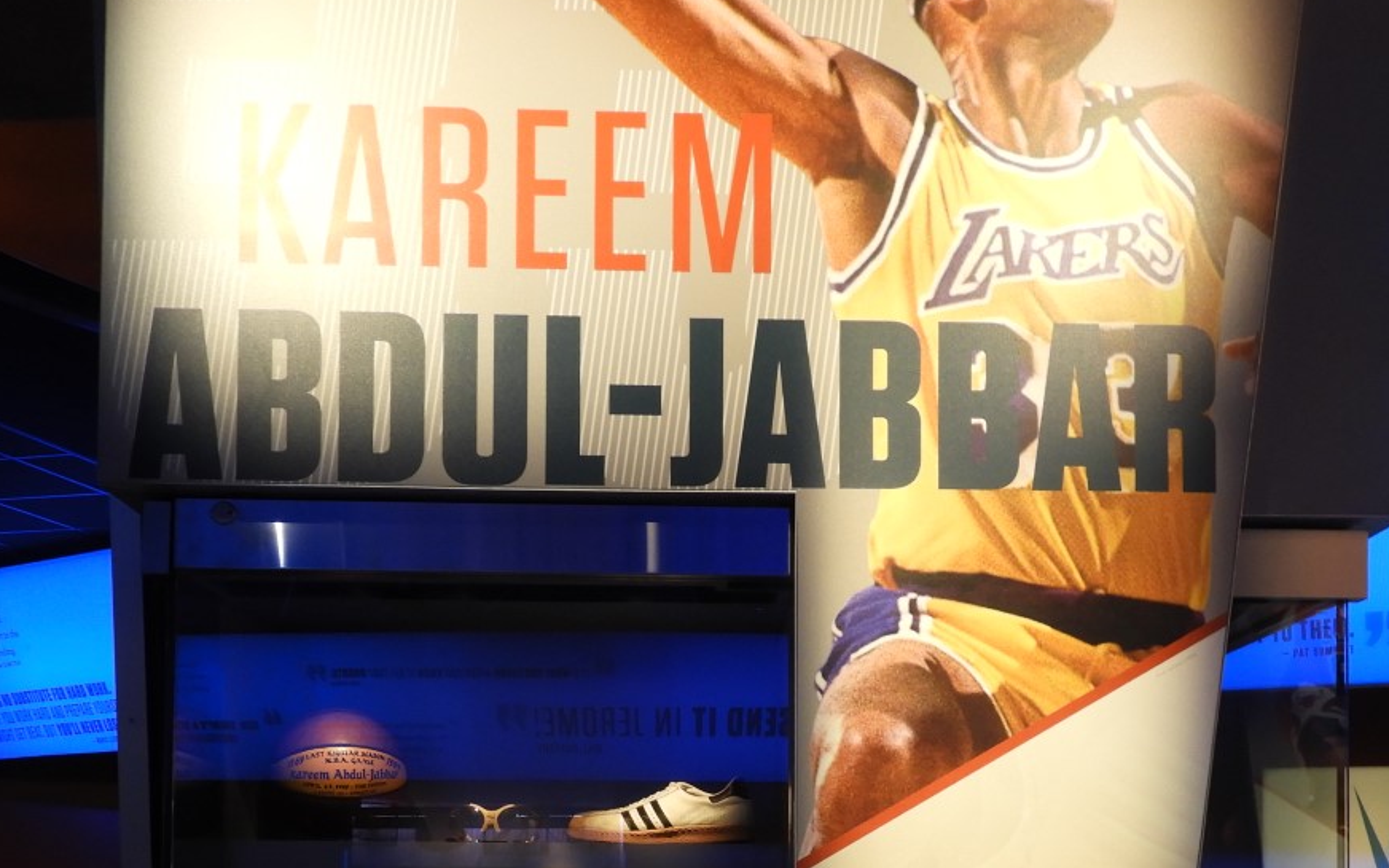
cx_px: 755
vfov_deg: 28.9
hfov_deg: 47.1
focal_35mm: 42
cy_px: 839
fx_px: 1590
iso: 180
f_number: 3.3
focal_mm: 4.3
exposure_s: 1/30
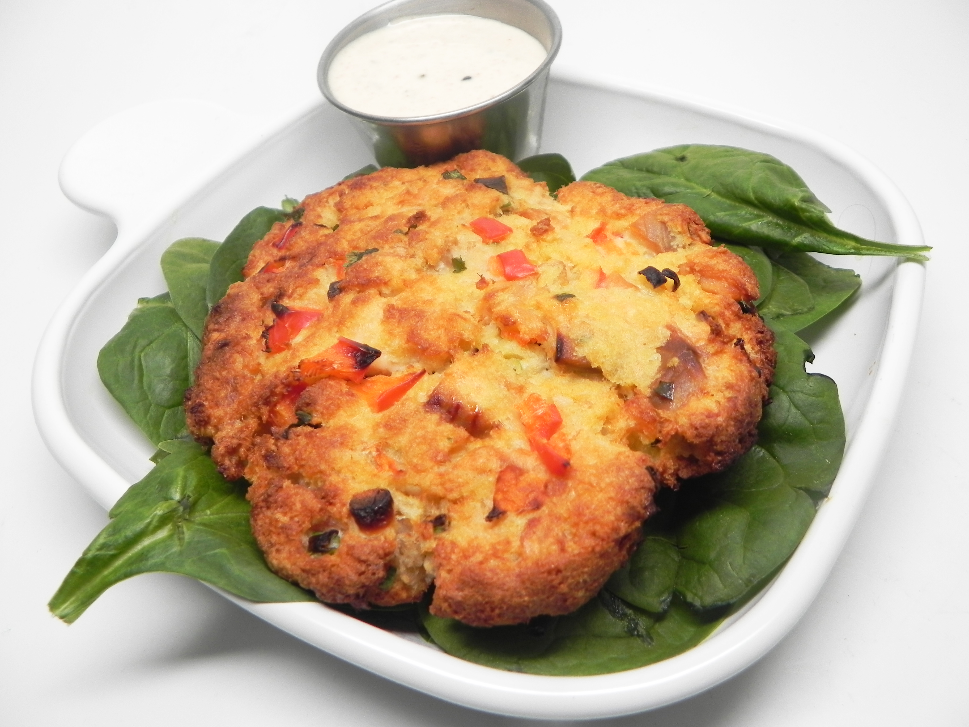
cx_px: 484
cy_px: 364
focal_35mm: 29
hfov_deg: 61.7
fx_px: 812
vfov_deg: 48.2
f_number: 2.8
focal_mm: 5.2
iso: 160
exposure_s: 1/40.3
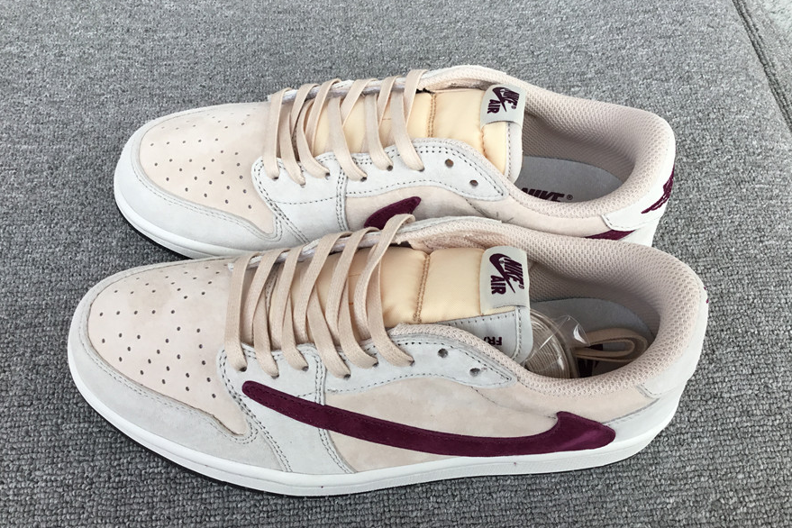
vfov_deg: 40.0
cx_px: 396
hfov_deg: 57.2
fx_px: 726
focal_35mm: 33
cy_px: 250
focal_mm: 3.3
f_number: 2.4
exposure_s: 1/100
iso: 32
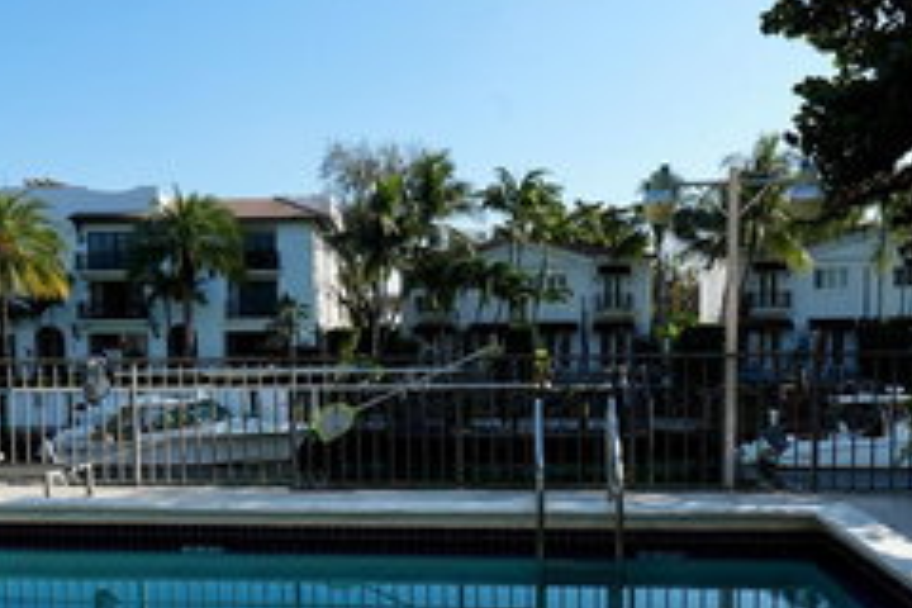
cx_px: 452
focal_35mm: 32
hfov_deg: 58.7
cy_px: 403
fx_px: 811
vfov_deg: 40.6
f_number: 9
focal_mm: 16
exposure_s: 1/125
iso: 100
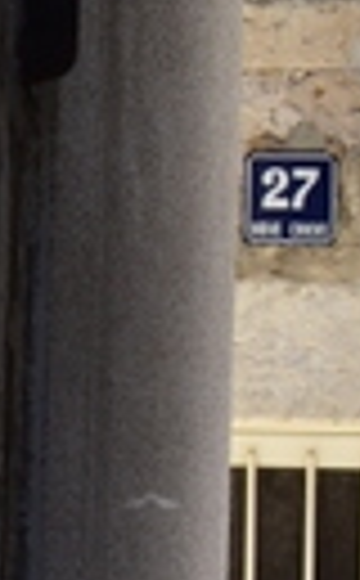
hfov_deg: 2.0
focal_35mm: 665
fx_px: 10498
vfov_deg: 3.2
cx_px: 832
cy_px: 805
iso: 400
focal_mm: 70
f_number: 9
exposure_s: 1/160
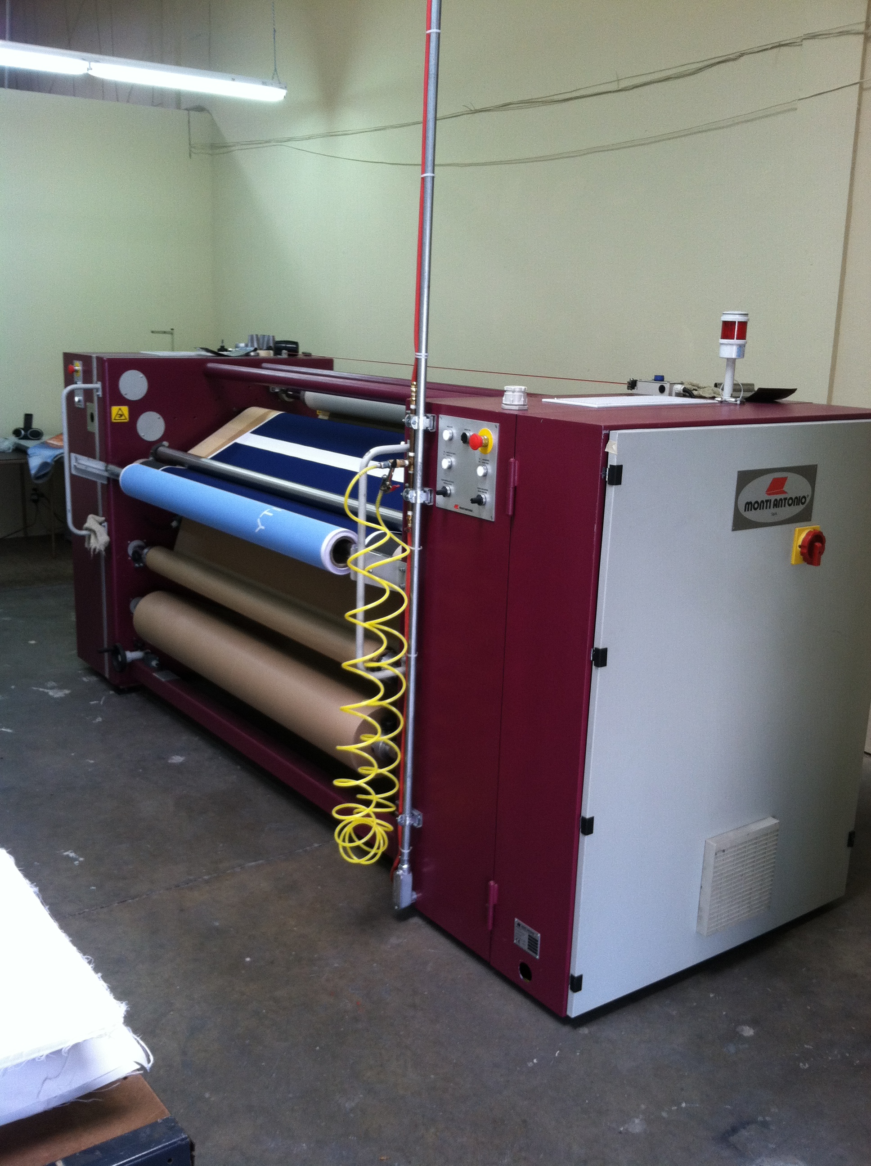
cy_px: 583
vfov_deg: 52.7
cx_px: 436
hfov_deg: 40.6
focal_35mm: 35
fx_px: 1177
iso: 100
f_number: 2.8
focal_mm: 3.85
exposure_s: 1/40
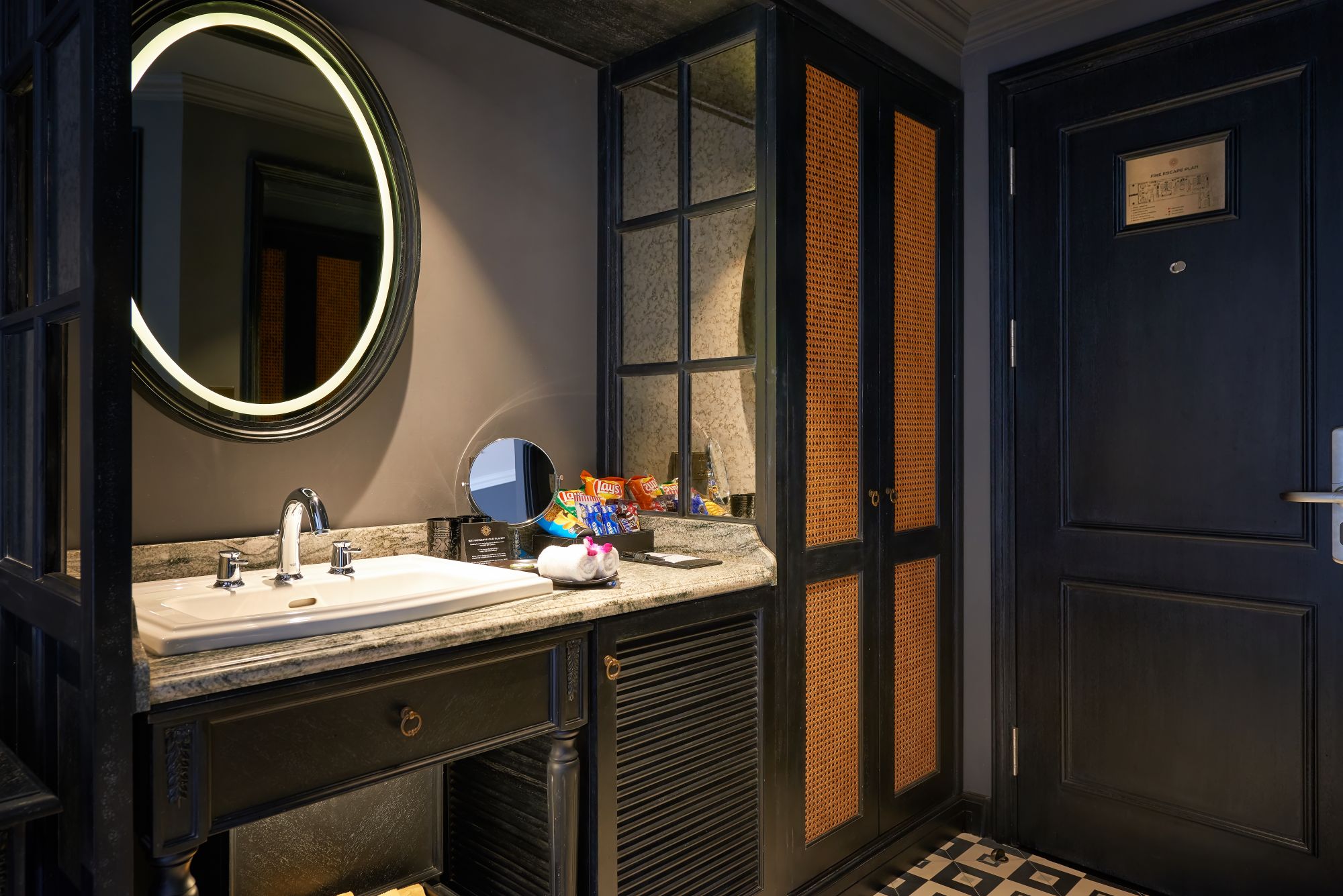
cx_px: 672
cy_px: 448
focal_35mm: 24
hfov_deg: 73.7
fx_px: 896
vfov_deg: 53.2
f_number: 6.3
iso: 500
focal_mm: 24
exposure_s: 1/3
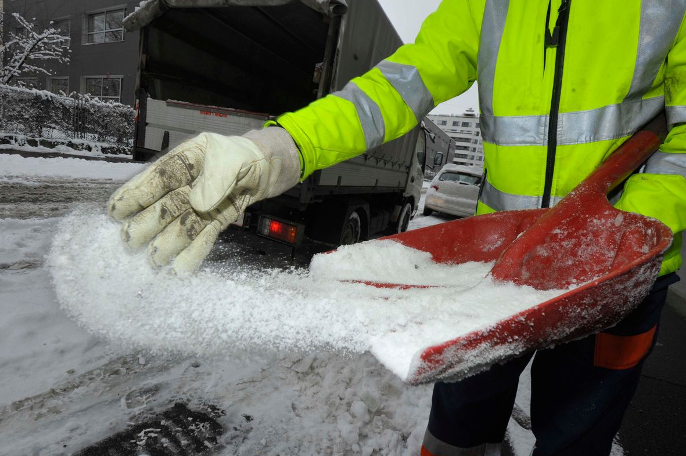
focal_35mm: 17
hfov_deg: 93.3
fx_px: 324
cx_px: 331
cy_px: 235
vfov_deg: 70.4
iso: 640
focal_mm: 16
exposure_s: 1/250
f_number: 13
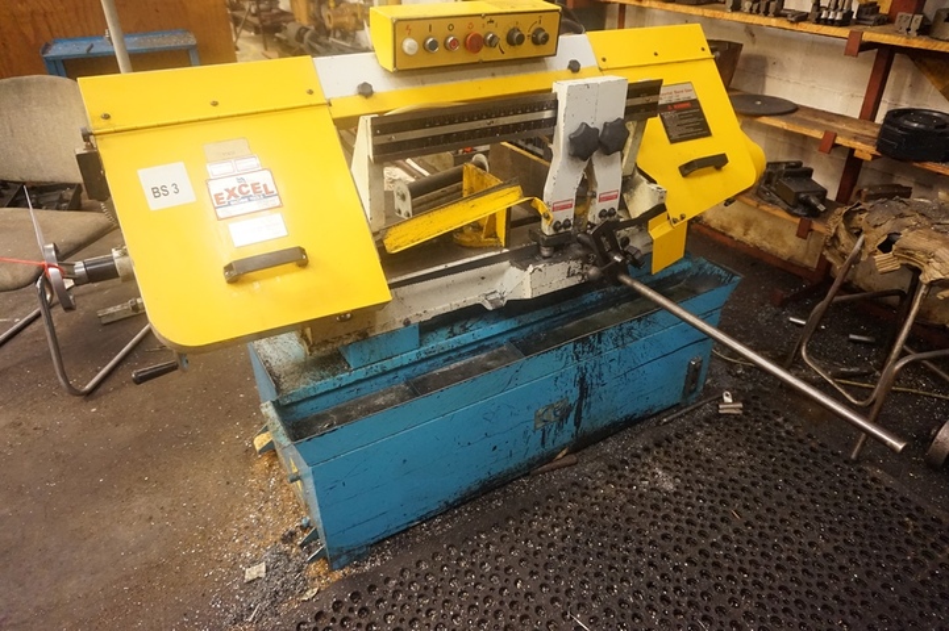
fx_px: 632
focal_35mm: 24
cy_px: 316
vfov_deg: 53.1
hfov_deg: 73.8
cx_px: 474
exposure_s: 1/40
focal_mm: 16
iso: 3200
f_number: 3.5
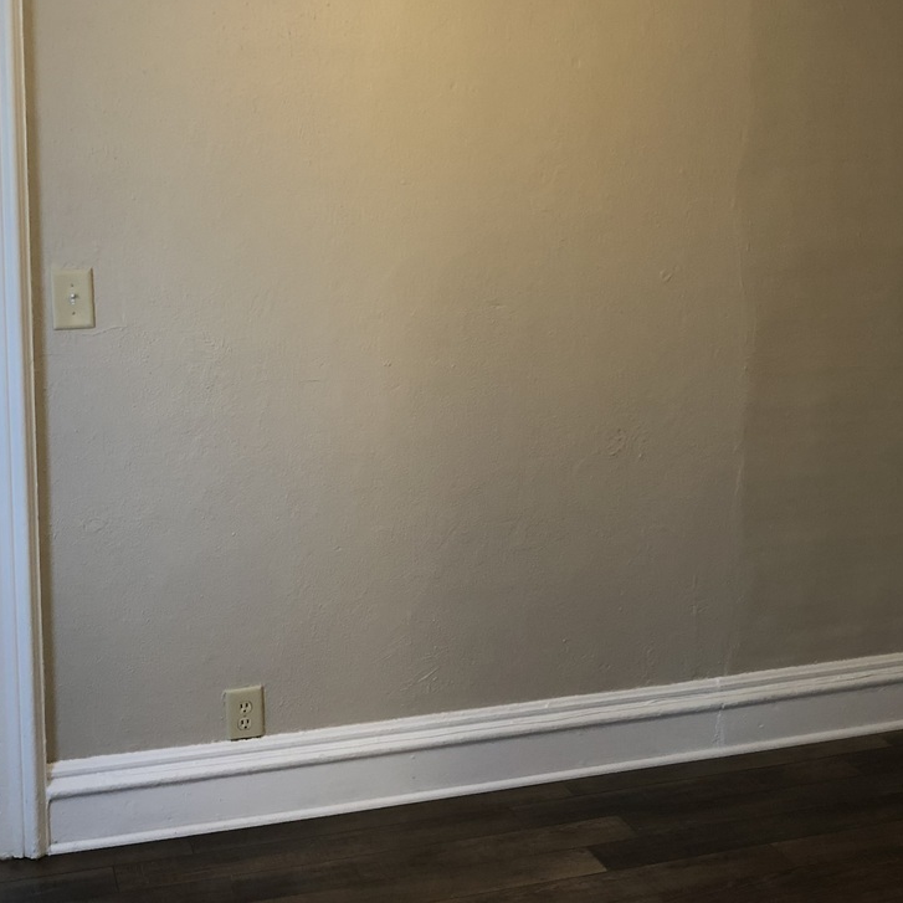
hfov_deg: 34.6
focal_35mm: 49
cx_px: 499
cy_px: 342
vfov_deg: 34.5
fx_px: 1446
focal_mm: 4
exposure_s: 1/15
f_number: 1.8
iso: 50
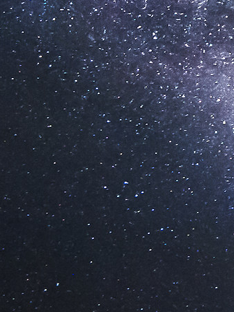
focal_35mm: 72
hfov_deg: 19.7
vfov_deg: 26.0
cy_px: 22
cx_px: 244
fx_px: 649
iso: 3200
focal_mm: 14
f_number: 2.8
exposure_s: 20
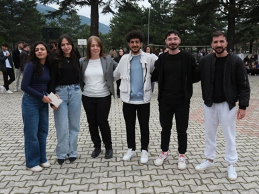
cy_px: 98
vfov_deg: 41.8
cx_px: 142
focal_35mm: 34
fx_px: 254
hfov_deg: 53.9
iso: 2000
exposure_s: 1/4000
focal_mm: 20.6
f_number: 5.6
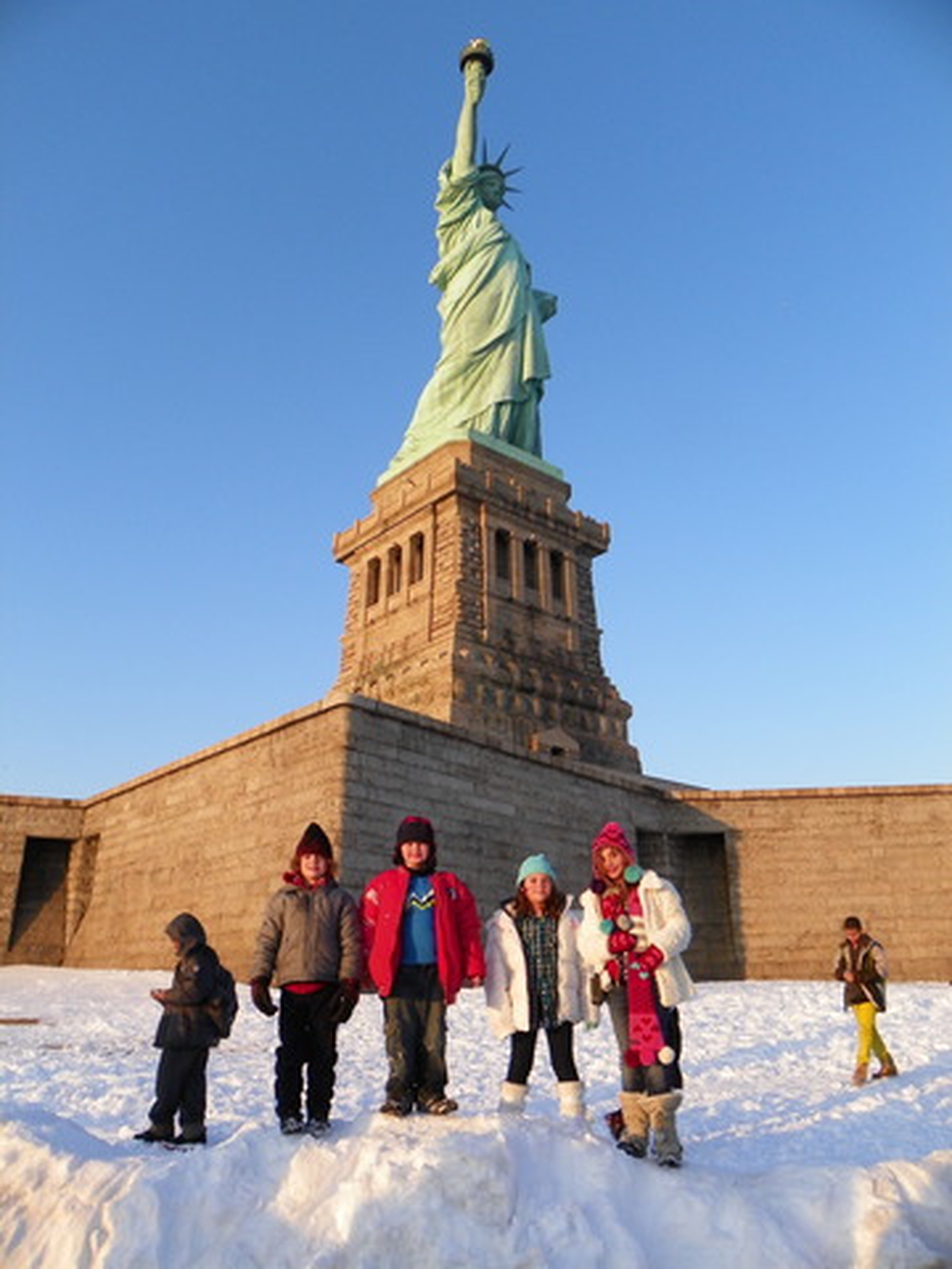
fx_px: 990
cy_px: 634
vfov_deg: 65.3
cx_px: 476
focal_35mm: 27
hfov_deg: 51.4
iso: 64
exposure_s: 1/200
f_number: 4
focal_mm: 4.8
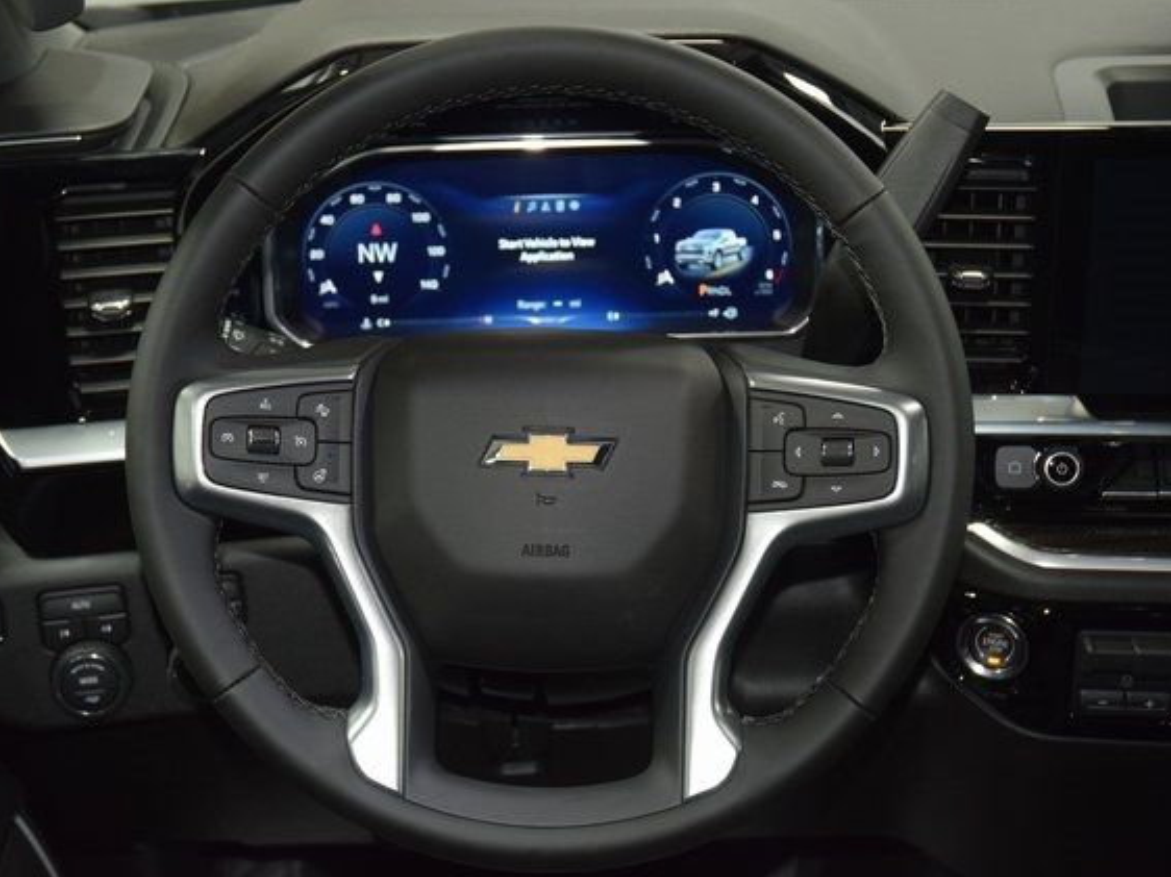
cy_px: 438
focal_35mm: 58
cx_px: 548
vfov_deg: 25.4
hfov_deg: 33.5
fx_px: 1946
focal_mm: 35
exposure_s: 1/50
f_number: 4.2
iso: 2000
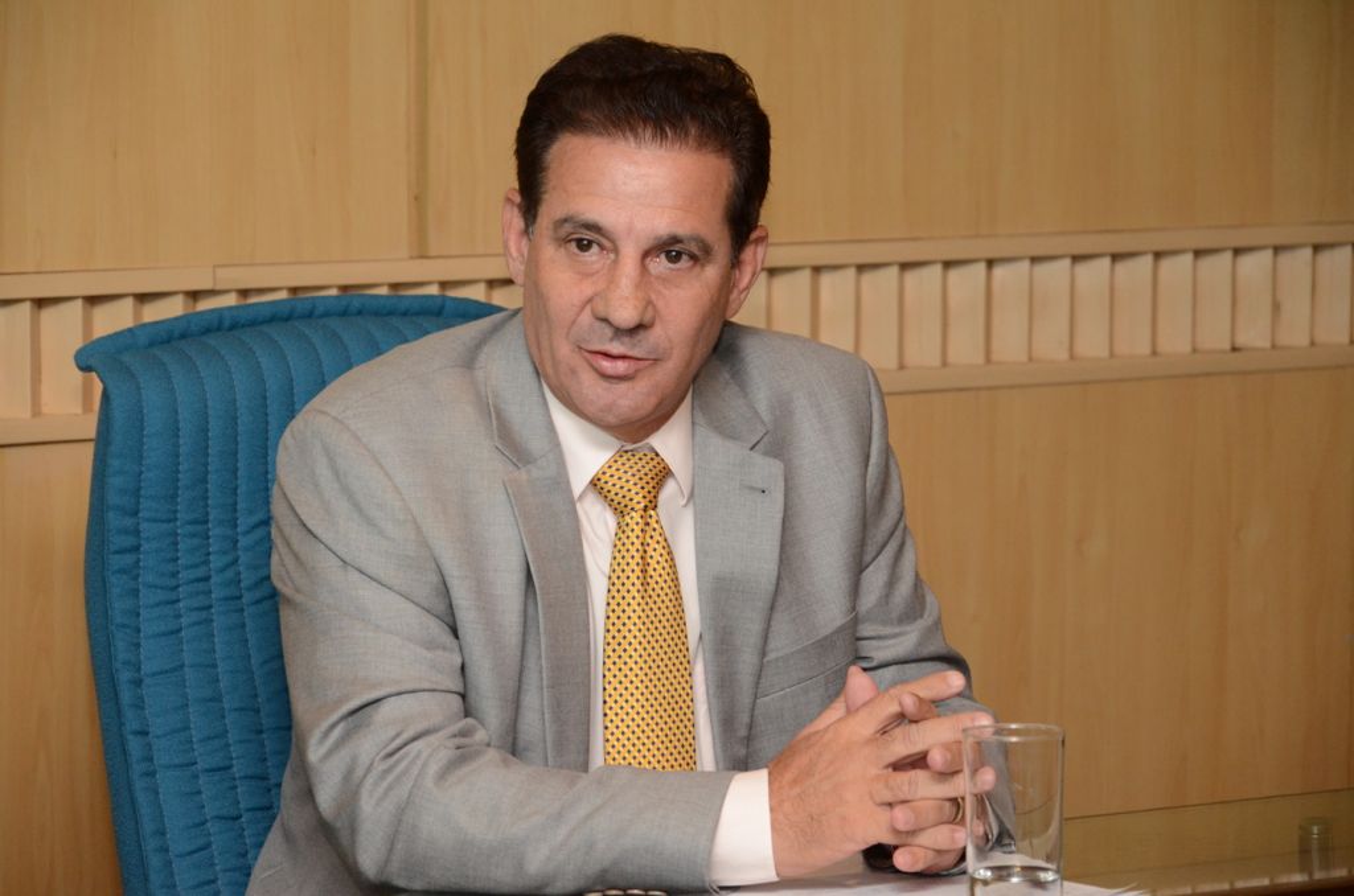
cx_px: 677
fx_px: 5911
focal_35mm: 158
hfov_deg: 13.1
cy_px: 448
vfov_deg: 8.7
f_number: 5.6
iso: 1600
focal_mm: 105
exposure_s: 1/125
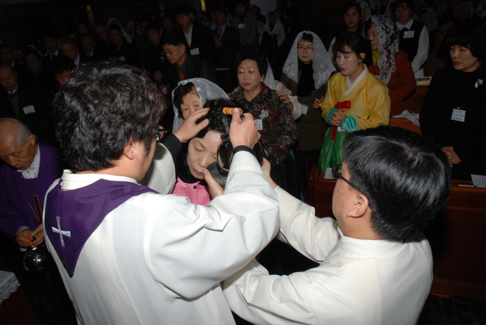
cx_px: 243
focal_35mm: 27
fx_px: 365
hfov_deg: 67.3
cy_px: 162
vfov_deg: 48.0
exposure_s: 1/60
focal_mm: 18
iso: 200
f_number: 8
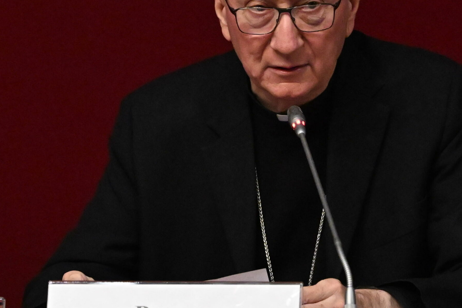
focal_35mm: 259
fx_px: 3324
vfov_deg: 5.3
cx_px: 306
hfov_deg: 7.9
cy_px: 95
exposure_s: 1/200
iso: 6400
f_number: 4.5
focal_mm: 120
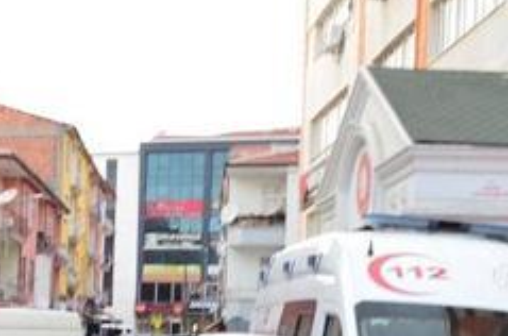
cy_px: 458
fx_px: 1224
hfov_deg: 21.4
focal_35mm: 87
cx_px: -134
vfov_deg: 14.8
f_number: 8
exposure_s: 1/60
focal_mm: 18
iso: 800
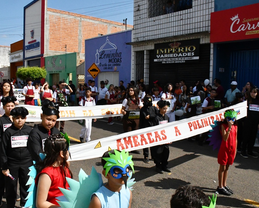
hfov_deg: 57.1
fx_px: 238
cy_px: 103
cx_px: 118
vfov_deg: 47.1
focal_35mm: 31
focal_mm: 18
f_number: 22
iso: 5000
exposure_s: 1/2500
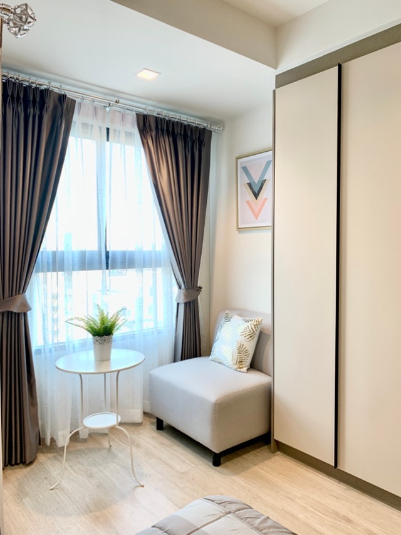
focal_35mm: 26
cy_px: 268
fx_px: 401
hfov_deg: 53.1
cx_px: 200
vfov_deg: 67.3
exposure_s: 1/67
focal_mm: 4.25
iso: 100
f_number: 1.8
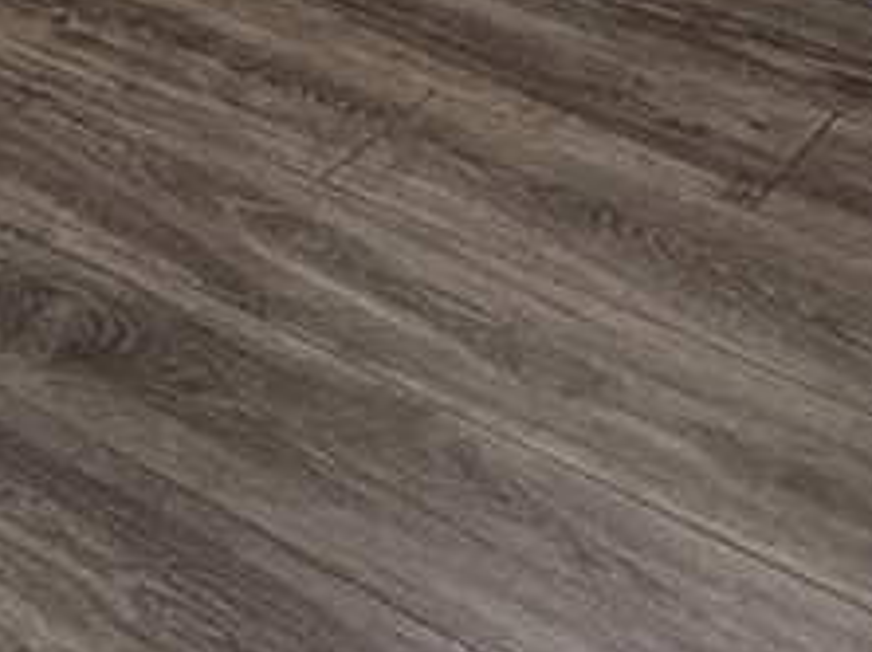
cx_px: -200
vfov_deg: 11.7
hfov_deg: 20.1
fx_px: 2290
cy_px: -1108
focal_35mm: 91
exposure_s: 1/99
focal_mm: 2.22
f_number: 2.2
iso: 200
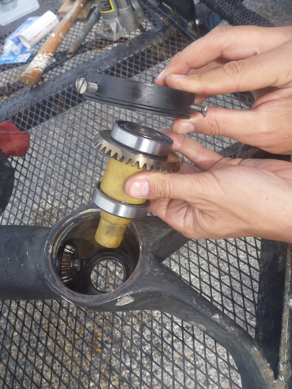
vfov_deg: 58.3
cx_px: 146
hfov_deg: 45.5
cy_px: 194
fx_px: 349
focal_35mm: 31
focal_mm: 5.5
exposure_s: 1/160
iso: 80
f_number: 3.5
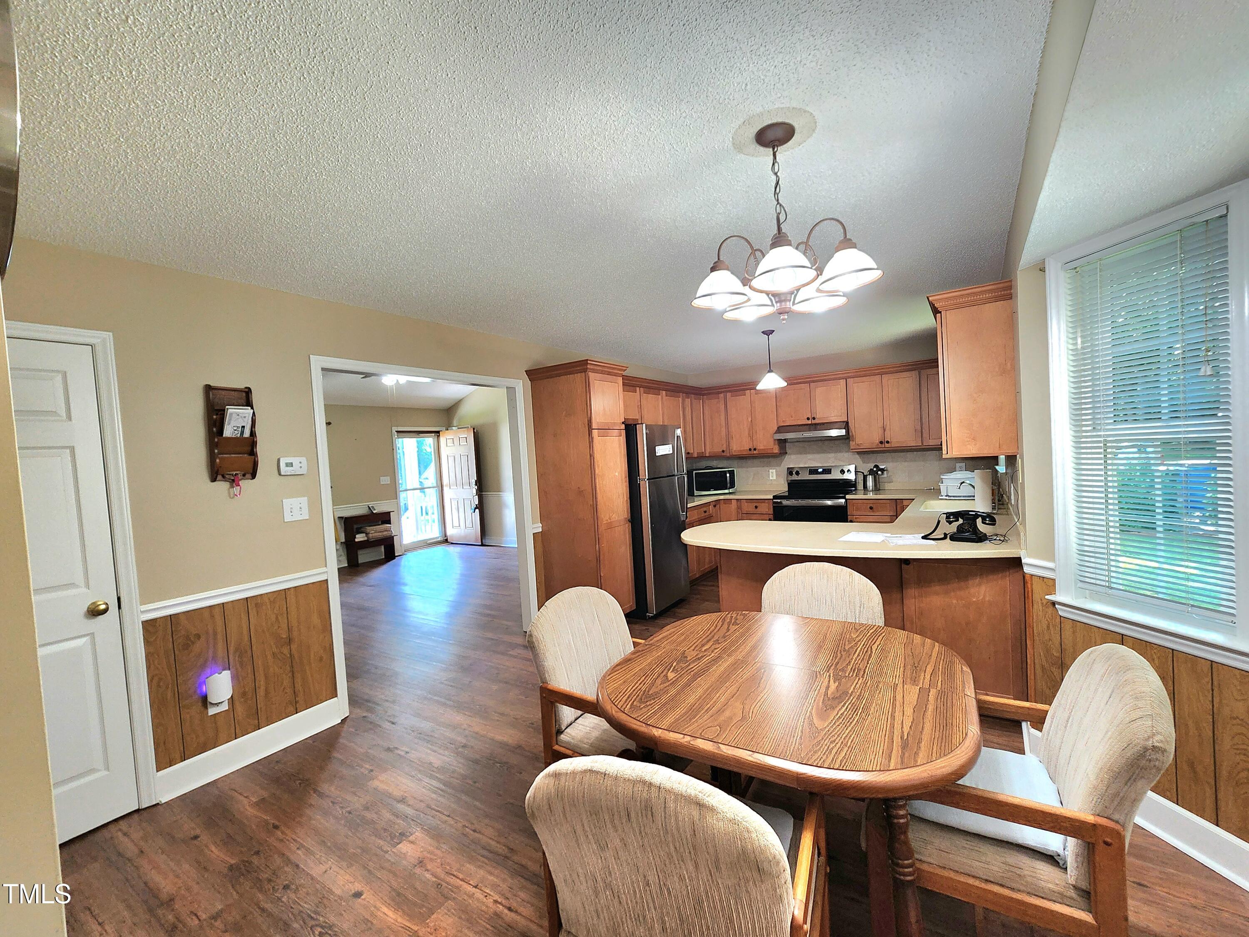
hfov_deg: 106.2
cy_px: 468
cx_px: 624
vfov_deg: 89.9
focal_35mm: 13
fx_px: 469
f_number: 2.2
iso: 160
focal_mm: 2.2
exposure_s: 1/60.2
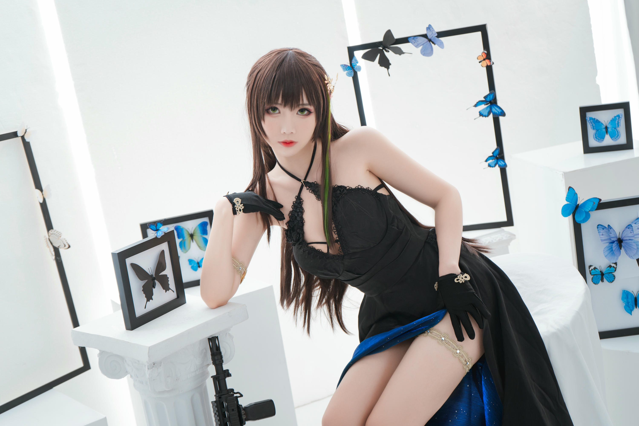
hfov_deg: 38.2
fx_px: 923
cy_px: 213
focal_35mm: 52
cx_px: 320
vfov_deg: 26.0
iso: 125
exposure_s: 1/100
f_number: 5.6
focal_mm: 52
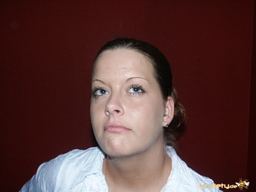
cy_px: 96
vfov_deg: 40.7
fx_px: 259
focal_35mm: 35
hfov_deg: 52.6
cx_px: 128
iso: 200
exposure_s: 1/45
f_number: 4
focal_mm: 9.24
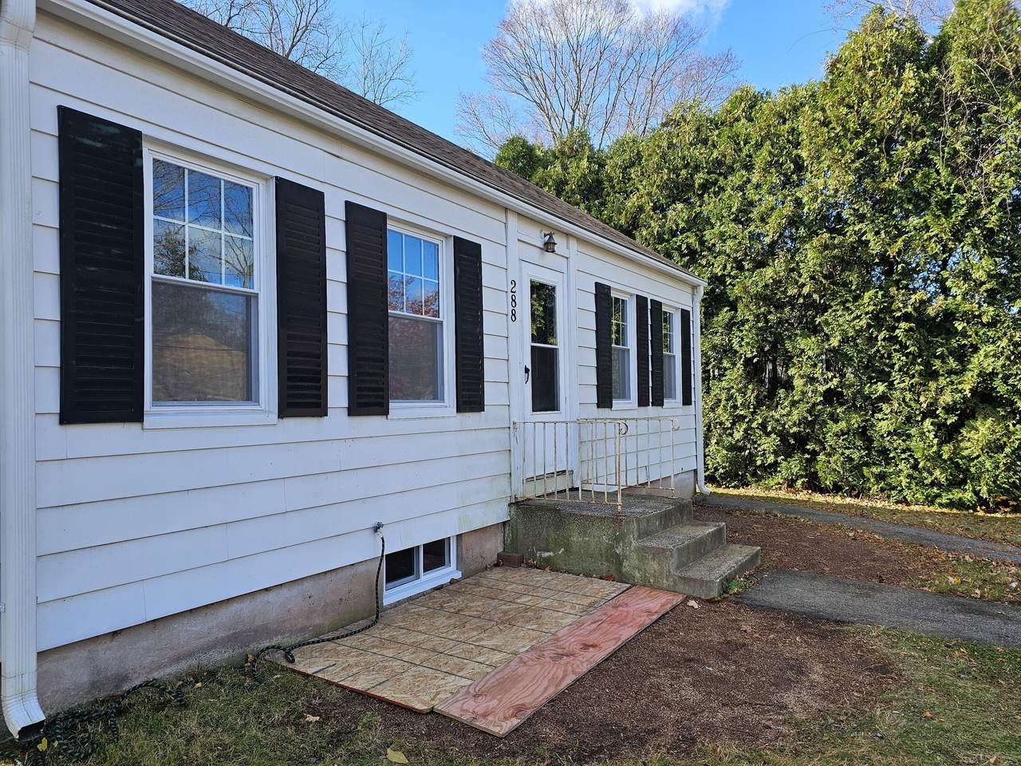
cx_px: 510
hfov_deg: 73.9
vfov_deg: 58.9
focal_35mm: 23
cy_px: 383
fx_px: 678
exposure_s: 1/397
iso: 20
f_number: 1.7
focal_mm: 6.3
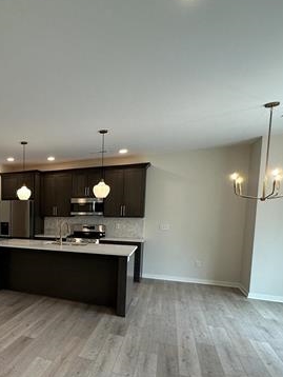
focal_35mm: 25
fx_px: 272
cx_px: 13
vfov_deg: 68.2
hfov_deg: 47.5
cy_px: 237
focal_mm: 2.22
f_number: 2.2
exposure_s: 1/120
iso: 125
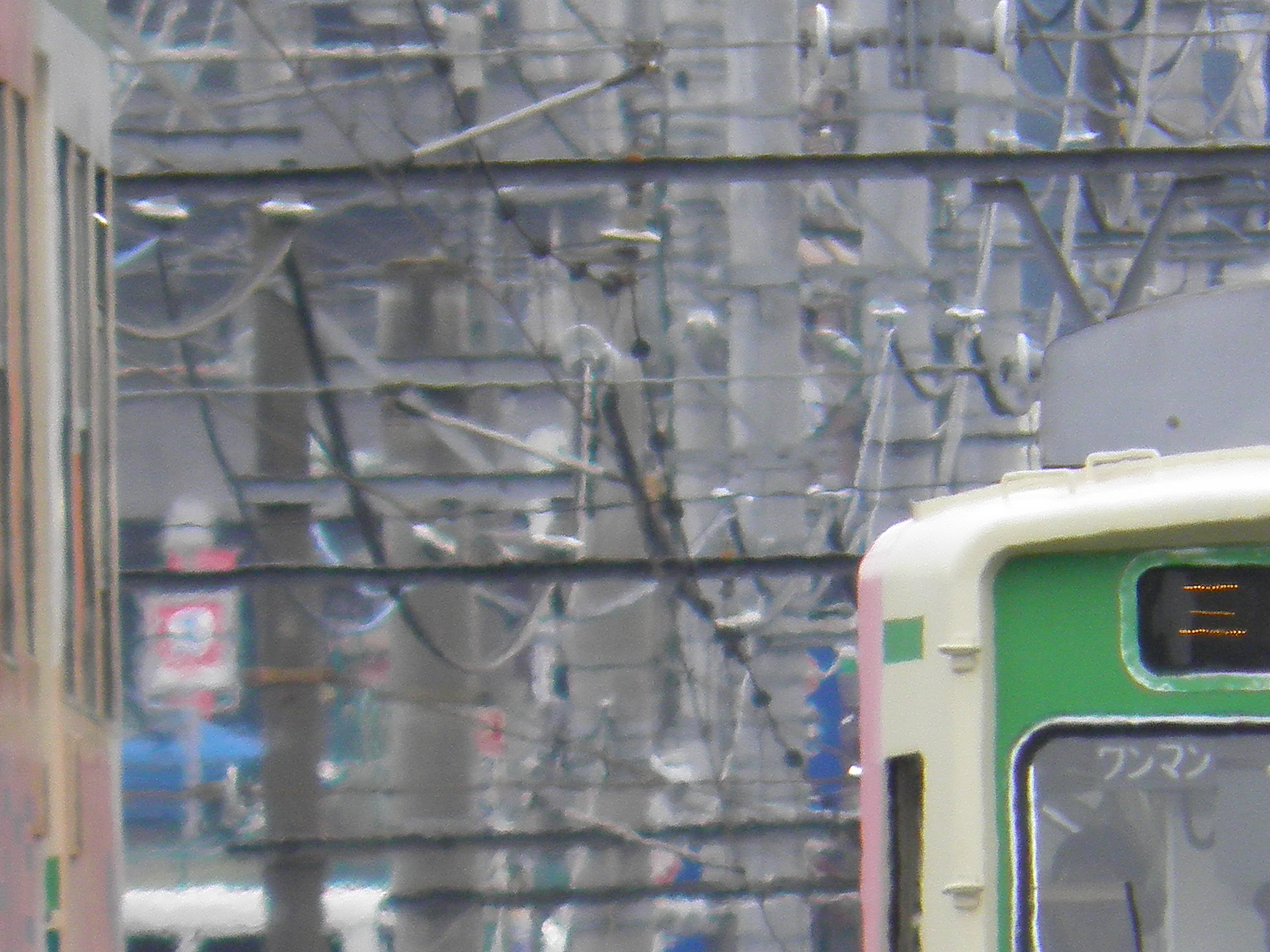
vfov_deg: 0.7
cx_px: 786
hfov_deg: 0.9
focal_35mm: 2209
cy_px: 527
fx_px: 81038
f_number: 5.6
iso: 100
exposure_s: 1/160
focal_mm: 147
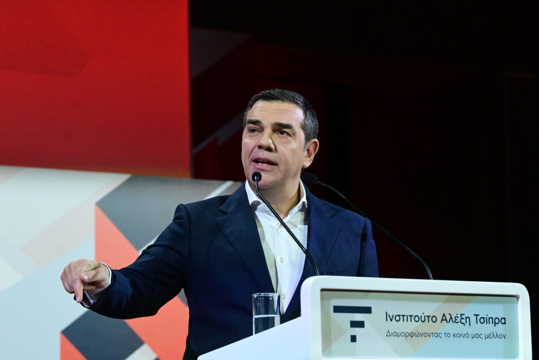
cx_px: 270
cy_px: 180
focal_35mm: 144
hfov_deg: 14.3
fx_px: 2156
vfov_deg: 9.5
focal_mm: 96
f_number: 5.6
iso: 8000
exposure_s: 1/500
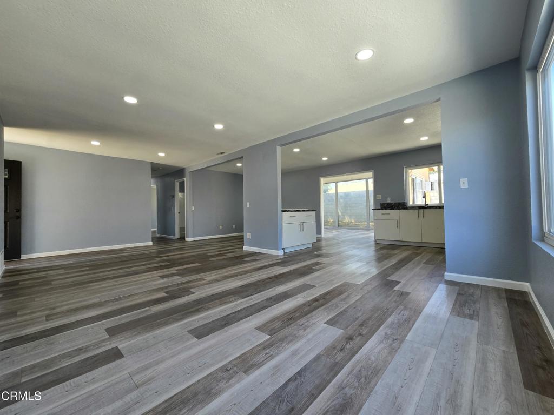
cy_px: 208
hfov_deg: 106.2
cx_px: 277
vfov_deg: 89.9
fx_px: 208
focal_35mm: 13
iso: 50
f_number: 2.2
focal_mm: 2.2
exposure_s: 1/120
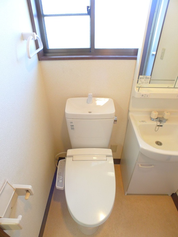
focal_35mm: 24
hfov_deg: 56.8
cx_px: 89
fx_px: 165
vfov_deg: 71.6
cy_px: 118
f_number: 2
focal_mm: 5.1
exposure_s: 1/60
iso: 320
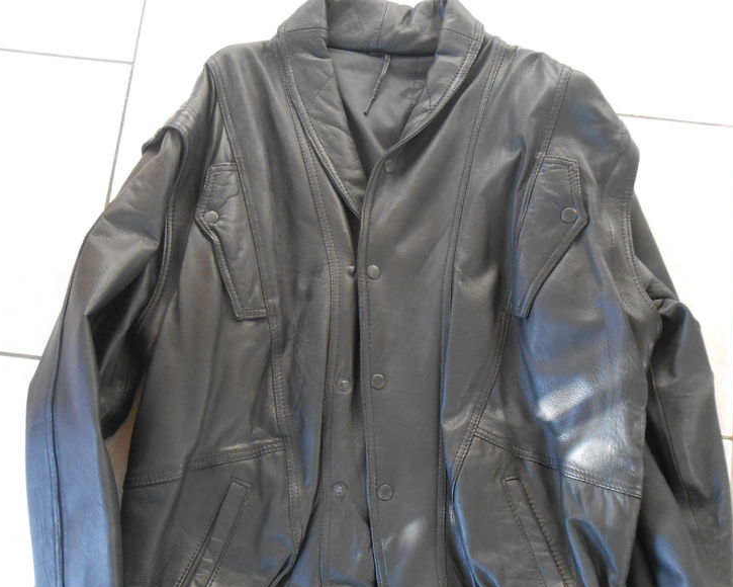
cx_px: 378
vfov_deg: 41.9
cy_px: 371
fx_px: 759
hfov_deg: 51.5
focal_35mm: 35
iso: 320
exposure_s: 1/30
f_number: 3.5
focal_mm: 4.6
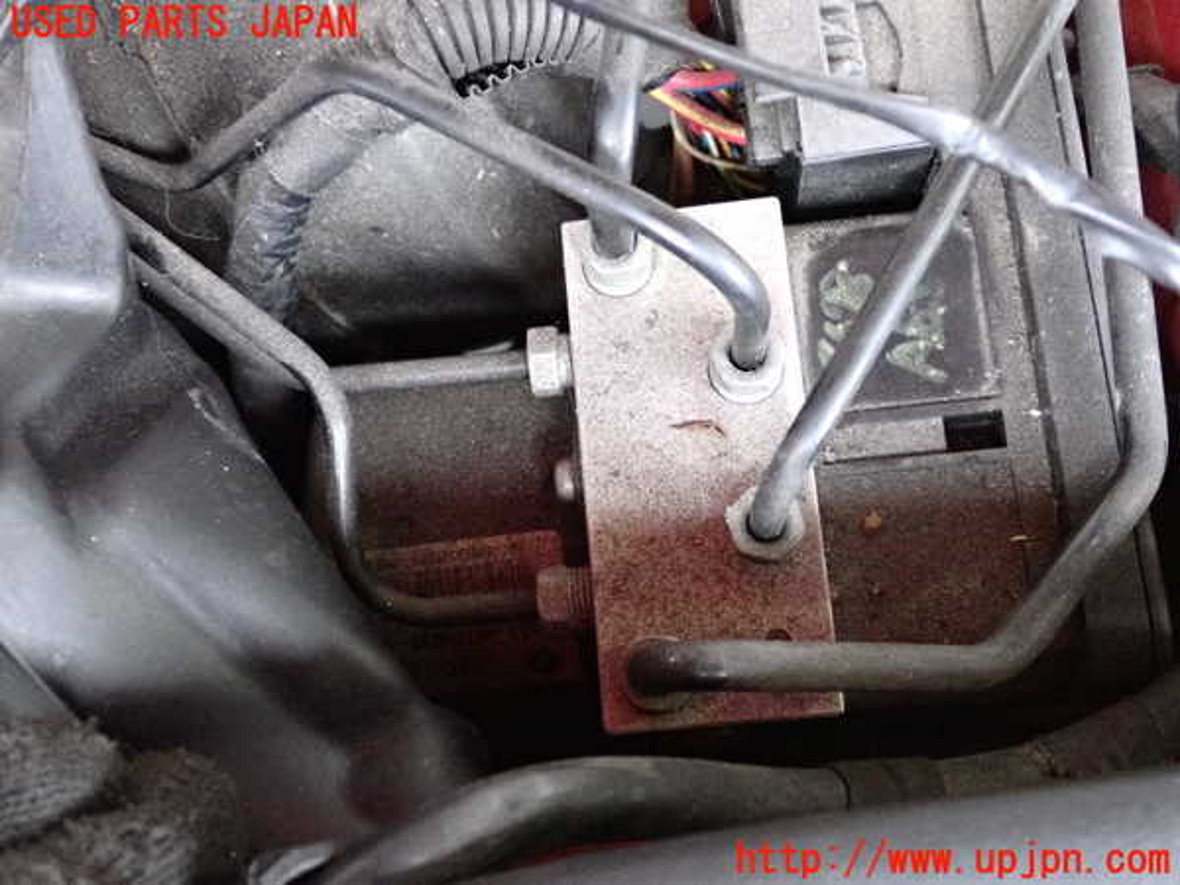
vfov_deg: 39.7
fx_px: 1227
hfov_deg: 51.4
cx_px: 590
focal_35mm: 36
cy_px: 442
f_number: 2.5
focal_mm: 6.37
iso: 4000
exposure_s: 1/125
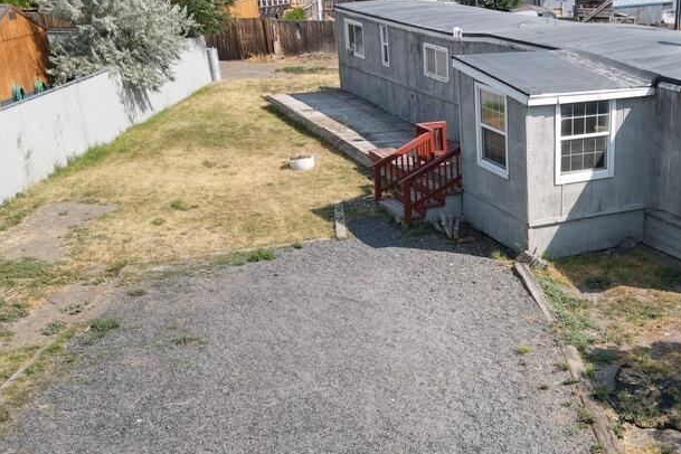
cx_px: 554
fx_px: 794
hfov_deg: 44.0
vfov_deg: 31.5
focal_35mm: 42
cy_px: 319
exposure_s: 1/400
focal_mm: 4.5
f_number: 2.8
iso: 100
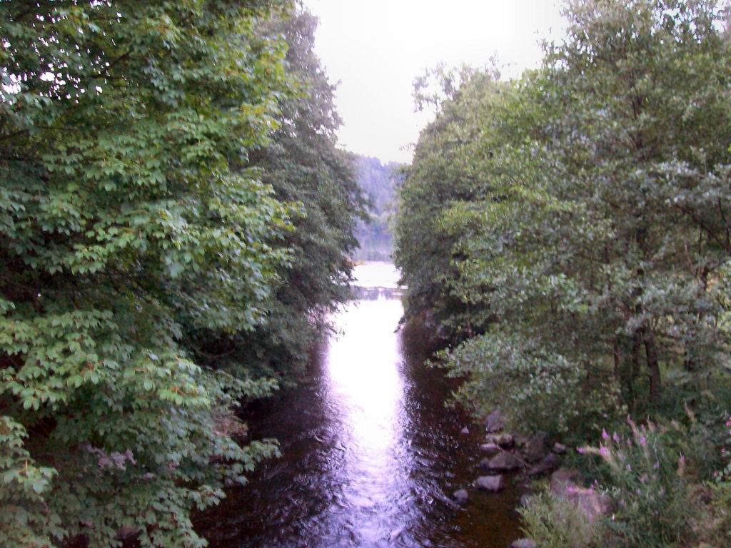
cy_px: 274
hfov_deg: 51.4
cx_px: 366
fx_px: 760
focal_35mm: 36
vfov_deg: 39.7
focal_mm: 6
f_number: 2.7
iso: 200
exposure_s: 1/8
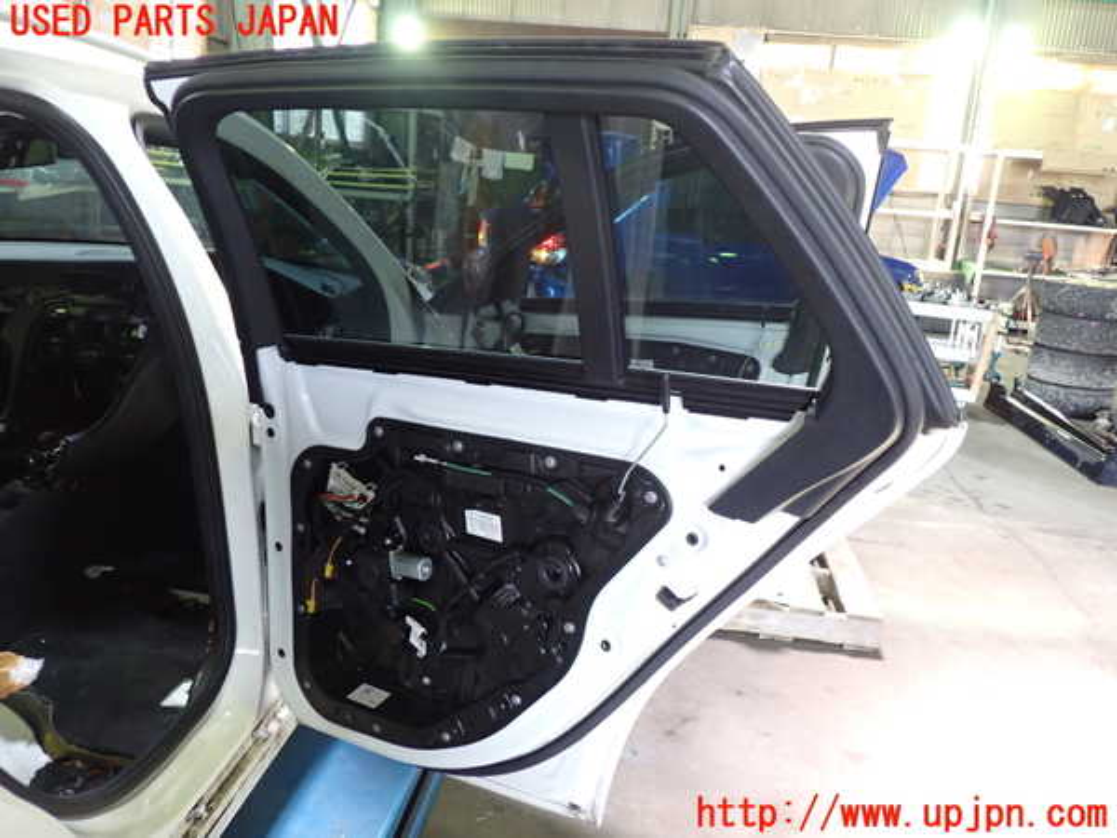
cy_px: 419
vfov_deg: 46.8
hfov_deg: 60.0
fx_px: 968
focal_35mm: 30
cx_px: 558
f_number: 2.3
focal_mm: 5.4
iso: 320
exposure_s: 1/30
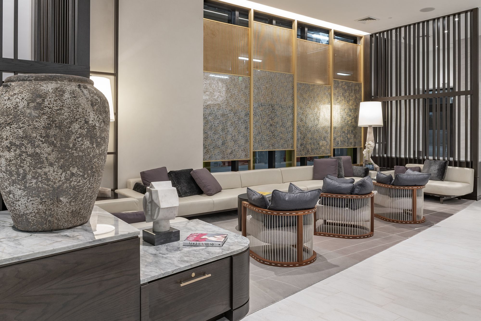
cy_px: 160
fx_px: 200
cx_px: 240
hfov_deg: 100.4
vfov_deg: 77.3
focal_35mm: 15
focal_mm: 15
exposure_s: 1.3
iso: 80
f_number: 8
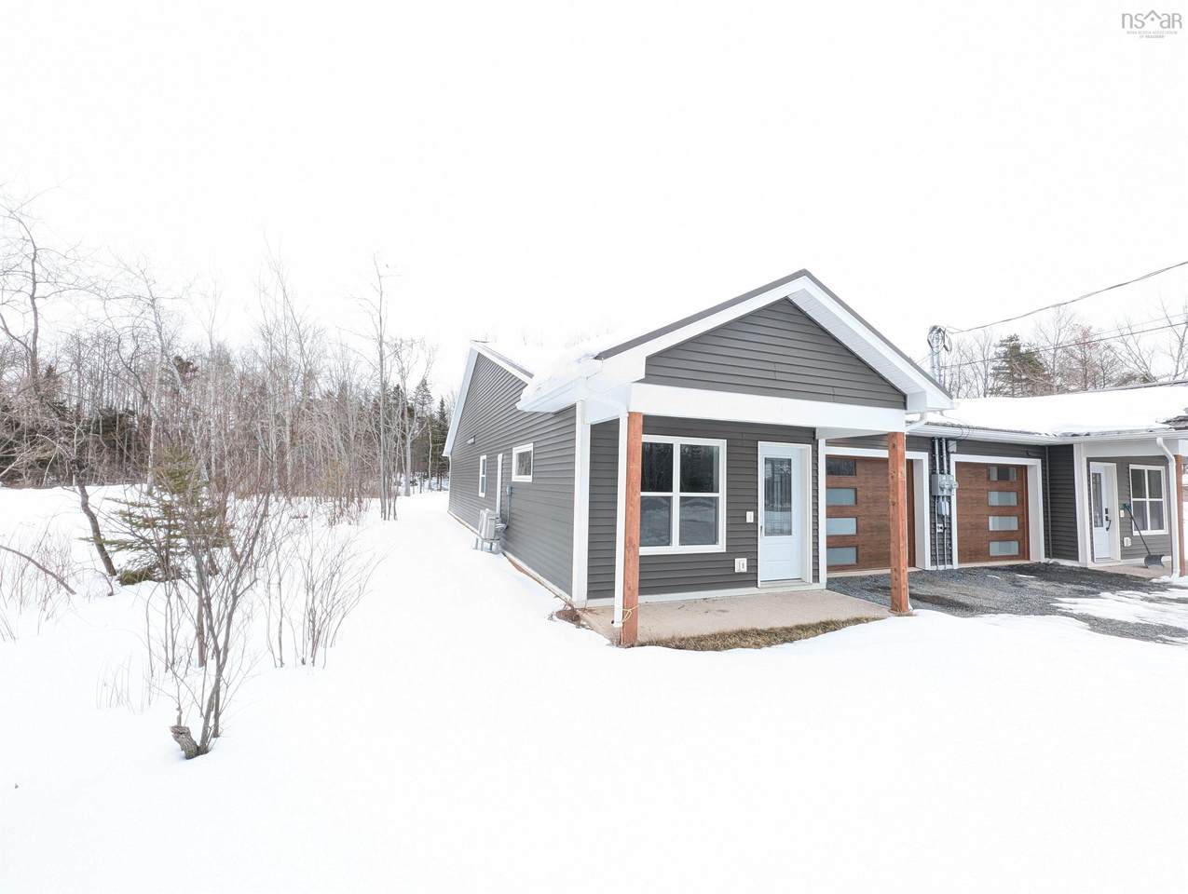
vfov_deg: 90.1
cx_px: 594
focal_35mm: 13
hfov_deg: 106.1
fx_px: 447
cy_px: 447
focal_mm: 1.95
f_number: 2.2
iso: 49
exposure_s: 1/133
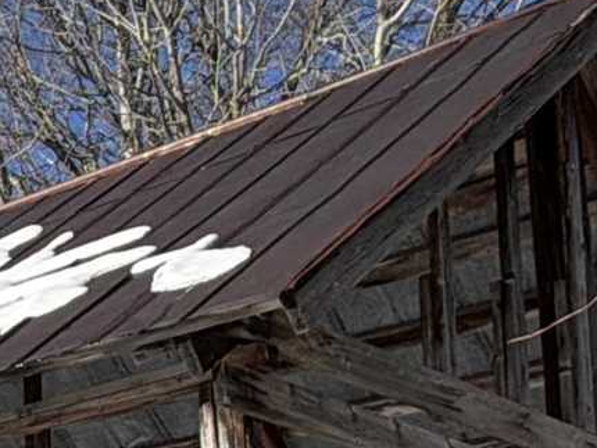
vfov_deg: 13.7
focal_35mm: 100
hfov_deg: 16.2
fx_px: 1726
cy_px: 714
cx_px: -512
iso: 20
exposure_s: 1/1167
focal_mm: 2.22
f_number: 2.2
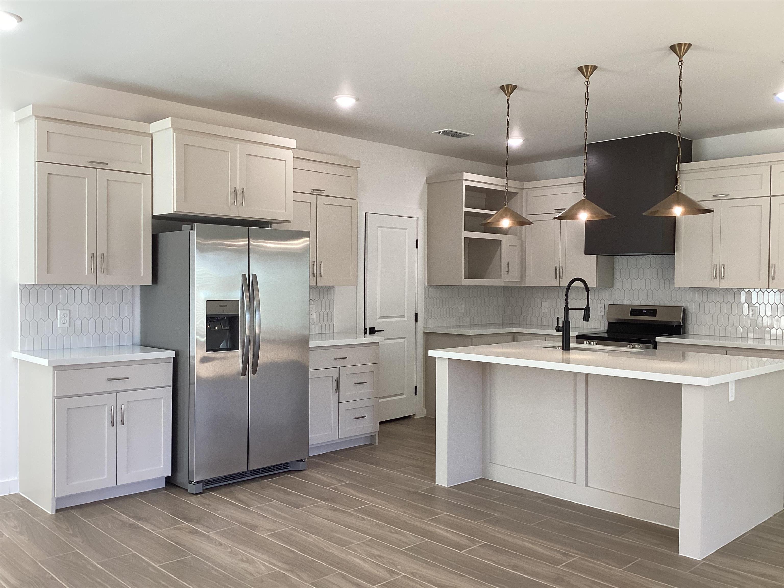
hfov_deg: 58.4
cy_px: 294
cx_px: 392
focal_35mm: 31
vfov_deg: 45.4
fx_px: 702
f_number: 2.4
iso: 64
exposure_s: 1/60
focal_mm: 3.3
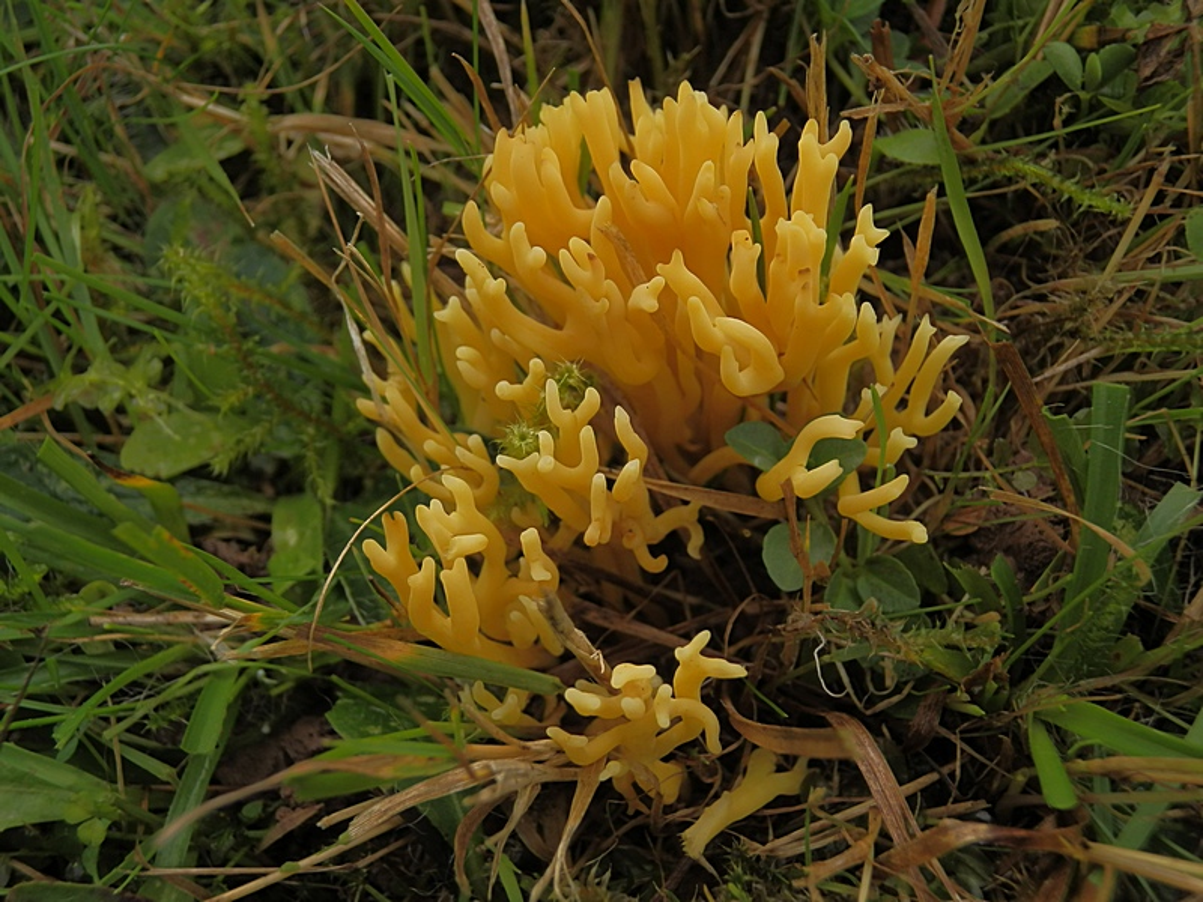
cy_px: 451
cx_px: 602
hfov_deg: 50.1
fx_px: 1286
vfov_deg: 38.7
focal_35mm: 37
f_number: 3.9
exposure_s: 1/320
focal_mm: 6.7
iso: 80
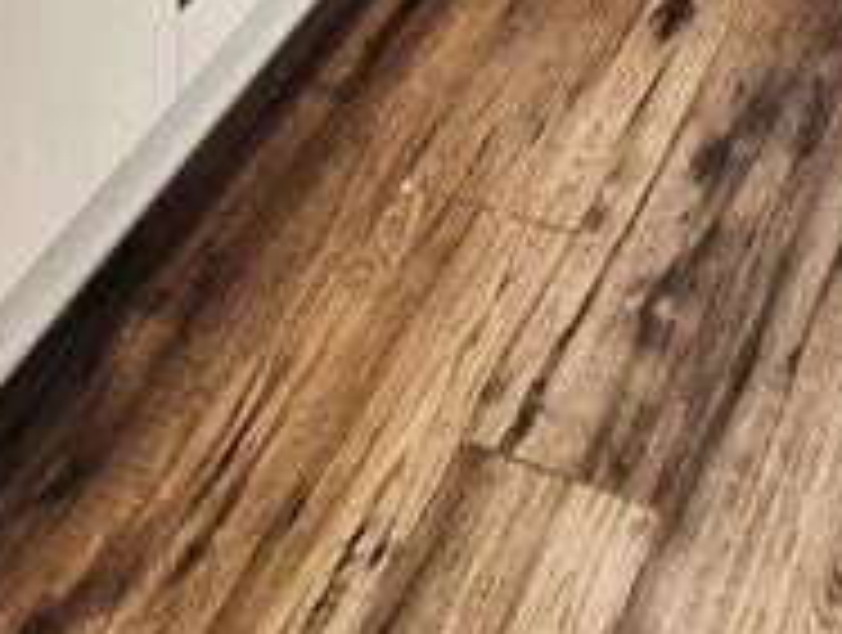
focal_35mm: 71
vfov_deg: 14.6
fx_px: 1730
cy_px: -832
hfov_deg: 26.0
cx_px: 833
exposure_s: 1/50
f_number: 2.2
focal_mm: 2.2
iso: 100
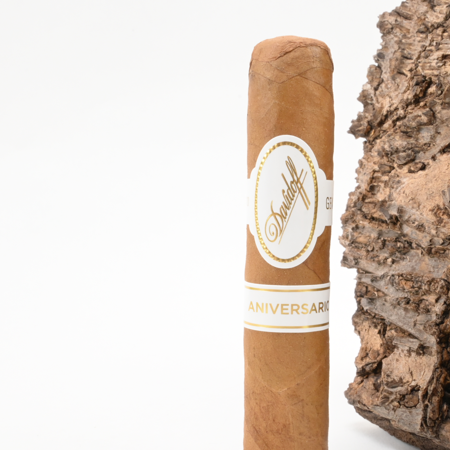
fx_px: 767
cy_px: 271
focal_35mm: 52
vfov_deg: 32.6
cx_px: 277
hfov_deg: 32.6
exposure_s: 1/15
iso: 640
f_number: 22
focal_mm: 22.5
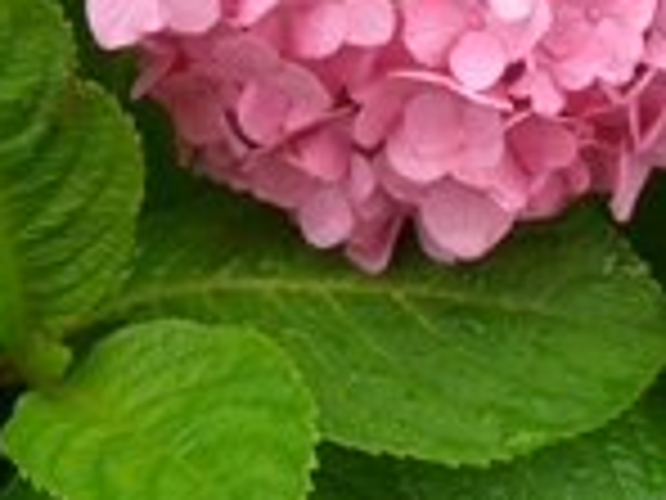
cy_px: -88
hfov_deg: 20.6
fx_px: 1828
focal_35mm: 95
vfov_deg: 15.1
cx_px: 464
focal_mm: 5.8
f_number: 2.6
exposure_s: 1/80
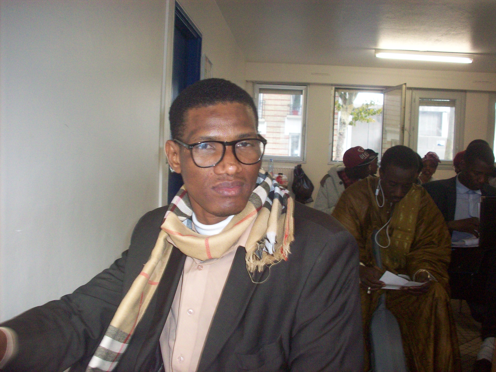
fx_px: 530
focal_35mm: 37
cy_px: 186
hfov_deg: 50.1
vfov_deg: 38.7
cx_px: 248
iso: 200
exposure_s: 1/64
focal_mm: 6.2
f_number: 2.8
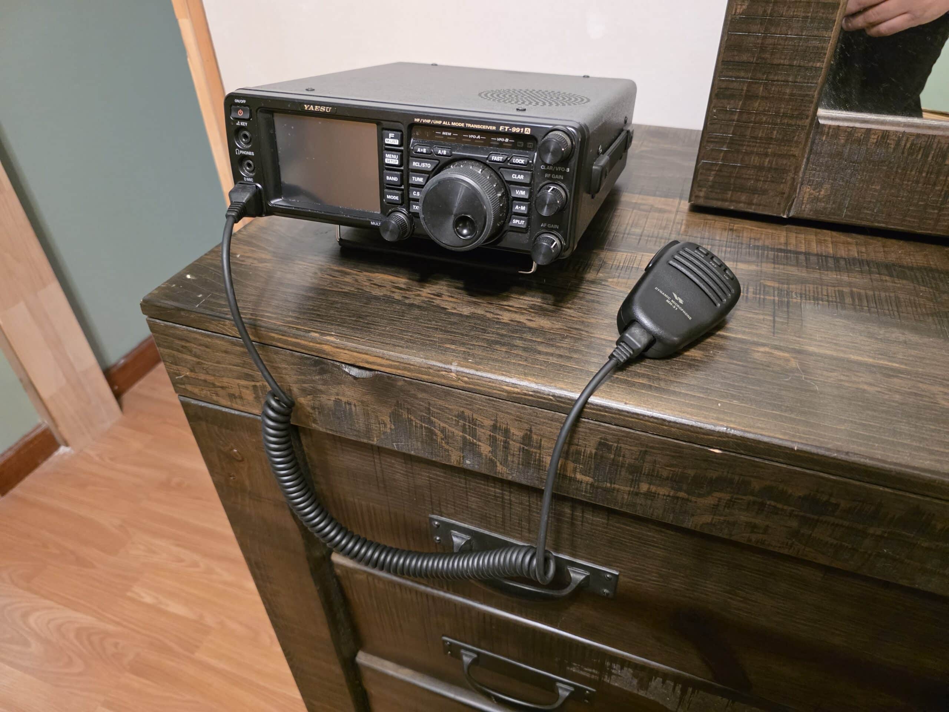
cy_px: 356
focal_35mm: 23
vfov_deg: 58.9
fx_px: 631
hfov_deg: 73.9
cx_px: 474
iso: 1600
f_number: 1.7
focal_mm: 6.3
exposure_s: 1/120
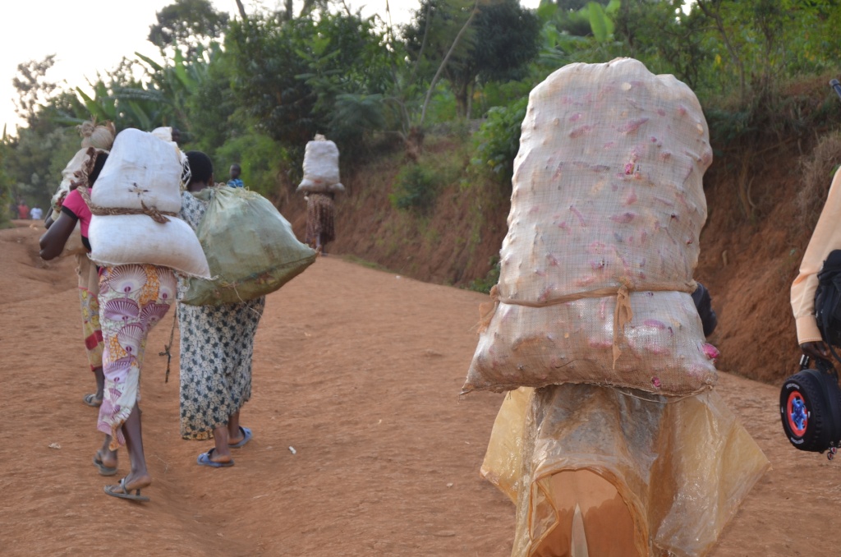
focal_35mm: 68
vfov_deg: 20.1
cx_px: 420
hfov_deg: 29.9
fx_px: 1573
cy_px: 278
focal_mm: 45
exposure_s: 1/125
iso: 250
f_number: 4.8
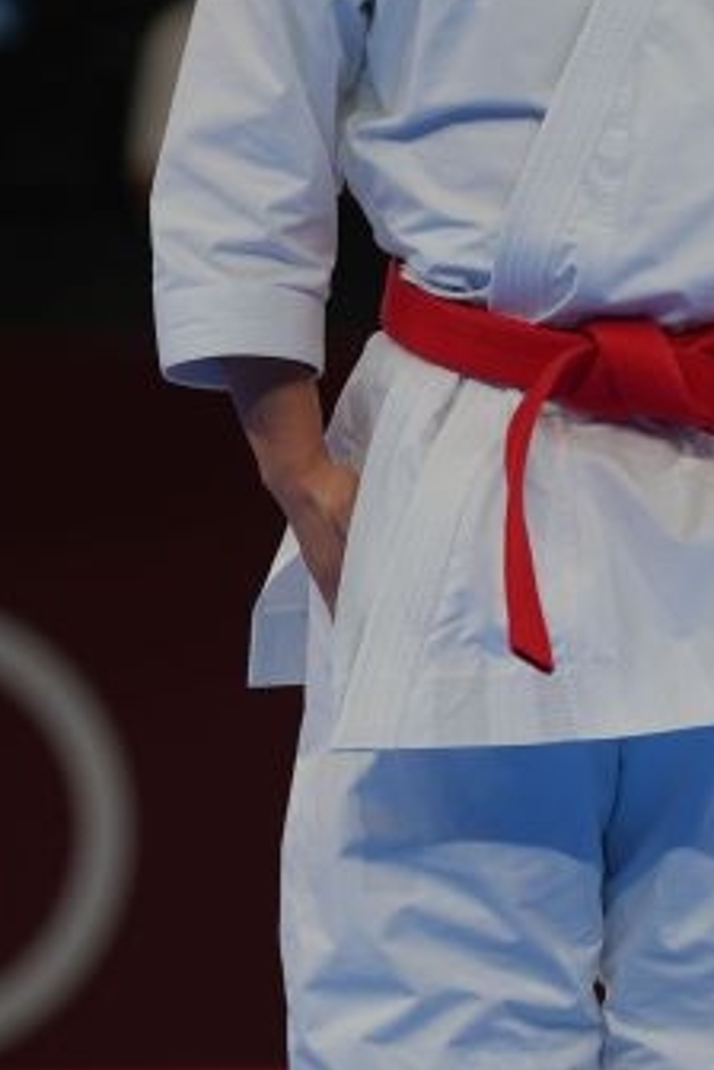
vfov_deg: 2.9
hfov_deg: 1.9
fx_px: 21270
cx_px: 628
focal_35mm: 715
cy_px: 822
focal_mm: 200
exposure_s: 1/500
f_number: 2.8
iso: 160
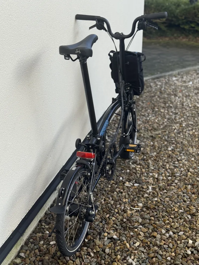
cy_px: 132
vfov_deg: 39.6
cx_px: 100
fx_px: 368
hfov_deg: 30.3
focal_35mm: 48
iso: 100
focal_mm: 6.76
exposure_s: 1/1167
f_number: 1.78
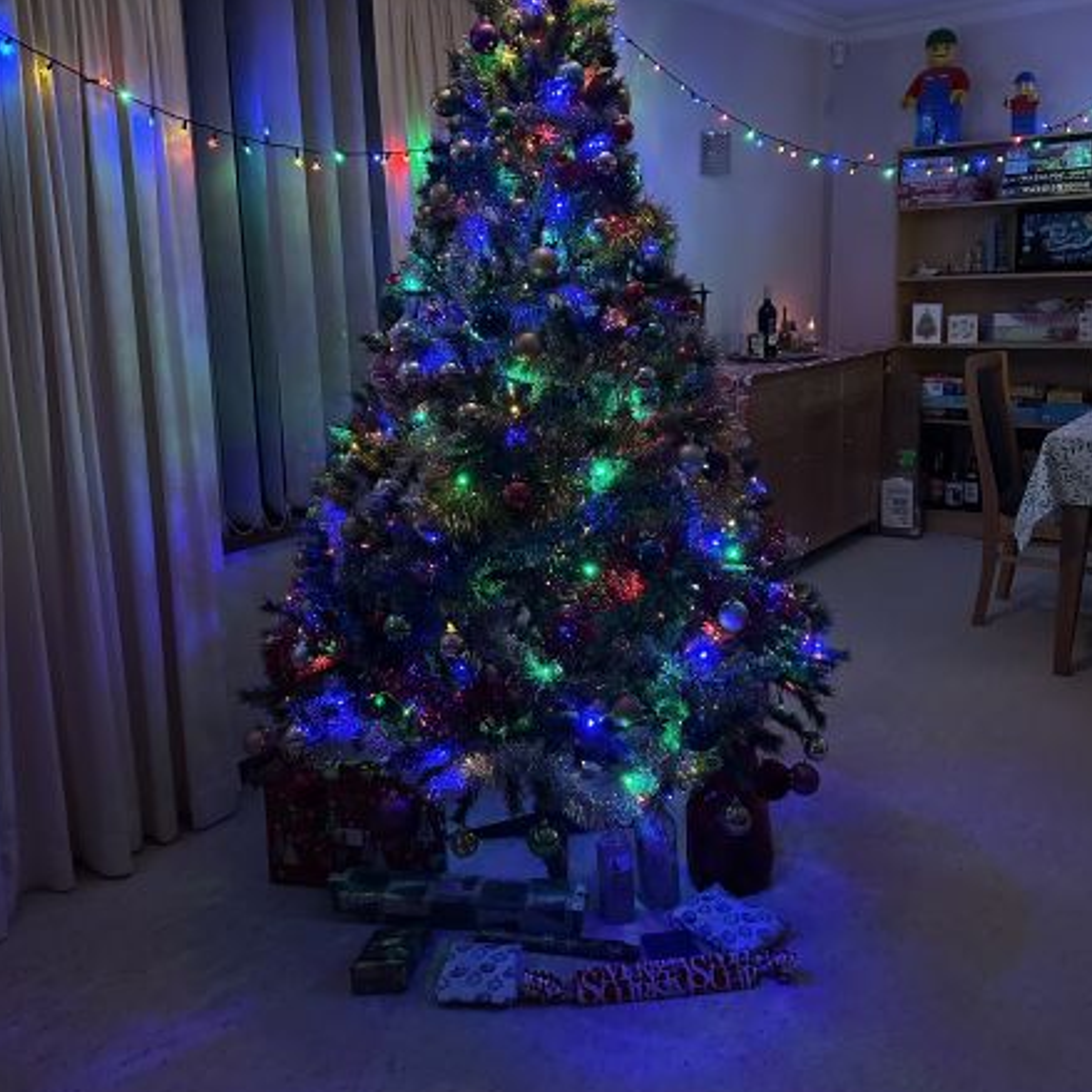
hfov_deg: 55.6
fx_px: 1035
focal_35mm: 29
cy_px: 443
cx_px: 547
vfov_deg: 55.3
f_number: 1.78
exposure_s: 1/25
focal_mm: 6.86
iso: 1250
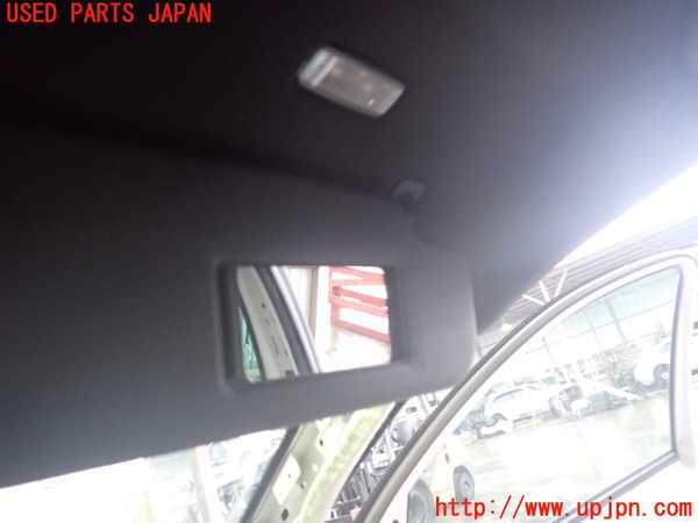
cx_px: 349
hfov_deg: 60.0
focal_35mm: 30
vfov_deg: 46.8
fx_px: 605
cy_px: 262
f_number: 2.3
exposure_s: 1/20
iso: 800
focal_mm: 5.4
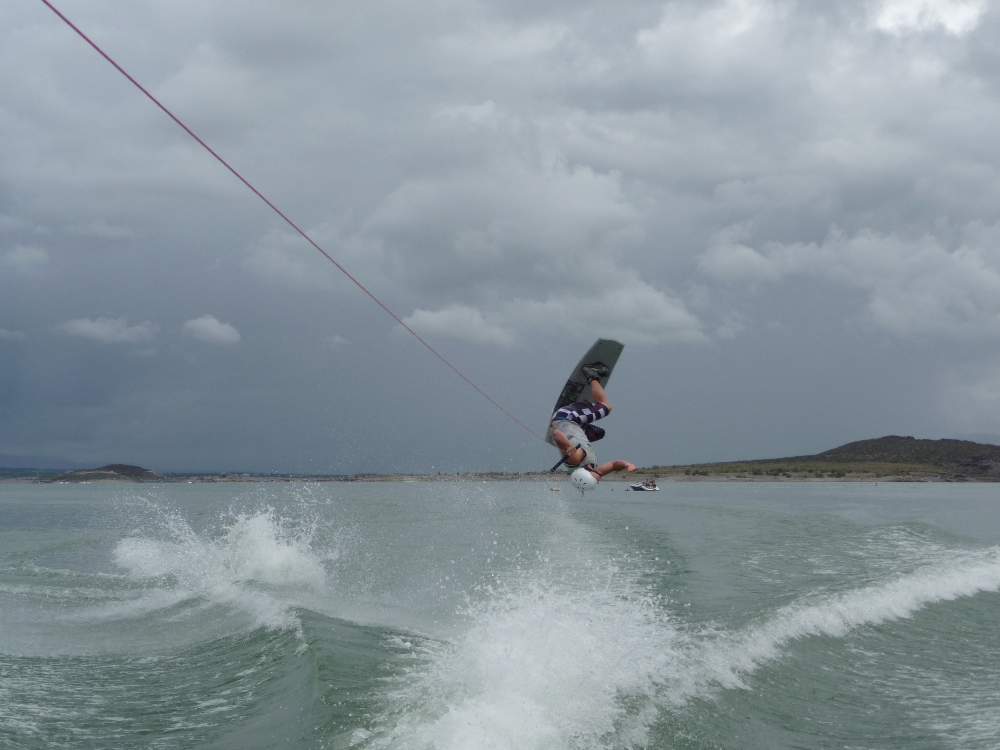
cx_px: 500
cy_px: 375
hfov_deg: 27.0
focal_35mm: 72
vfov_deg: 20.4
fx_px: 2080
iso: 100
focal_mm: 12.2
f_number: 4.6
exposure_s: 1/1000
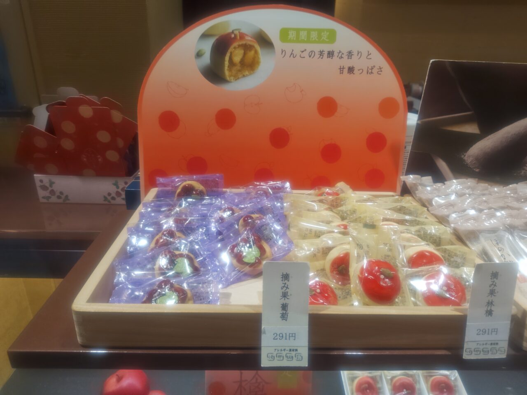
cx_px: 264
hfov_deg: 73.9
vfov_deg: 58.9
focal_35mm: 23
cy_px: 198
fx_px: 350
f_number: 1.9
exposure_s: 1/100
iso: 67
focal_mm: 5.56
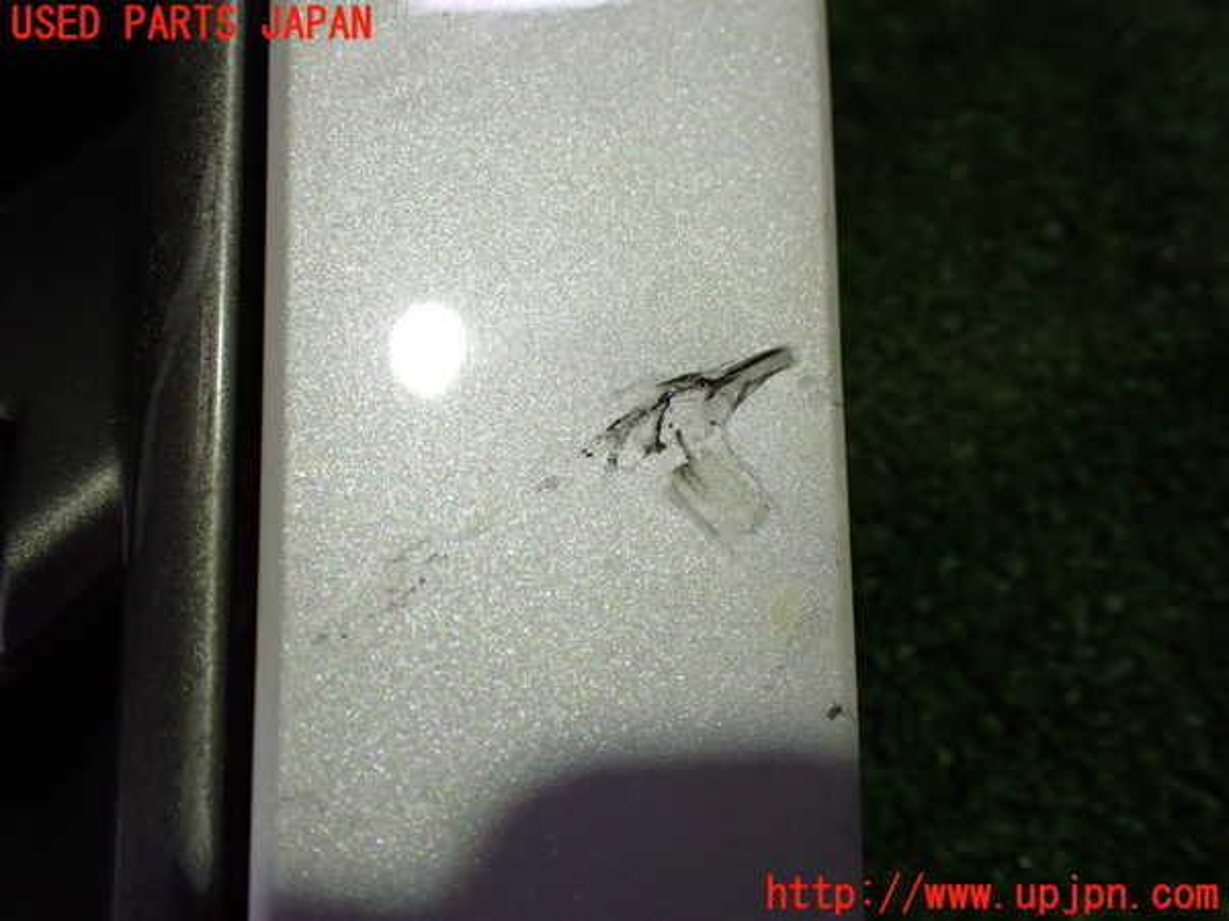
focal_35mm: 30
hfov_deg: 60.0
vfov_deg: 46.8
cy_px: 460
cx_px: 614
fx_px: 1065
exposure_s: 1/125
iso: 400
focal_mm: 5.4
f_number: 2.3
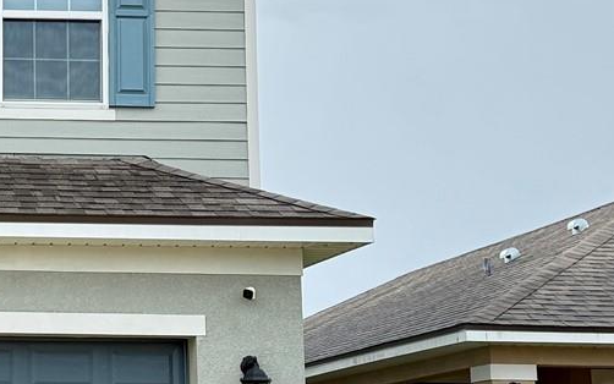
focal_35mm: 81
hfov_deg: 22.1
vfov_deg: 16.1
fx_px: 1356
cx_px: -250
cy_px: 238
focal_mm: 6.76
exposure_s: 1/1075
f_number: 1.78
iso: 100
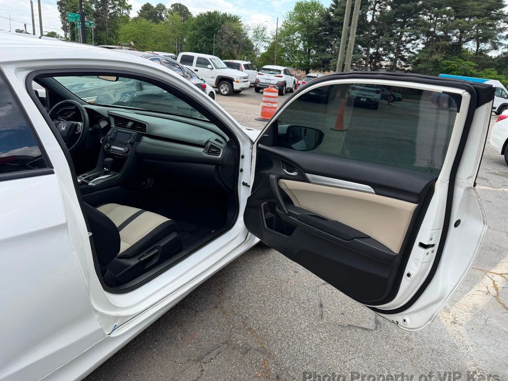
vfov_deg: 54.9
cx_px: 264
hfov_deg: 69.4
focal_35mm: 25
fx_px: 367
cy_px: 197
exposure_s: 1/1337
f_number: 1.78
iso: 80
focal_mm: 6.76
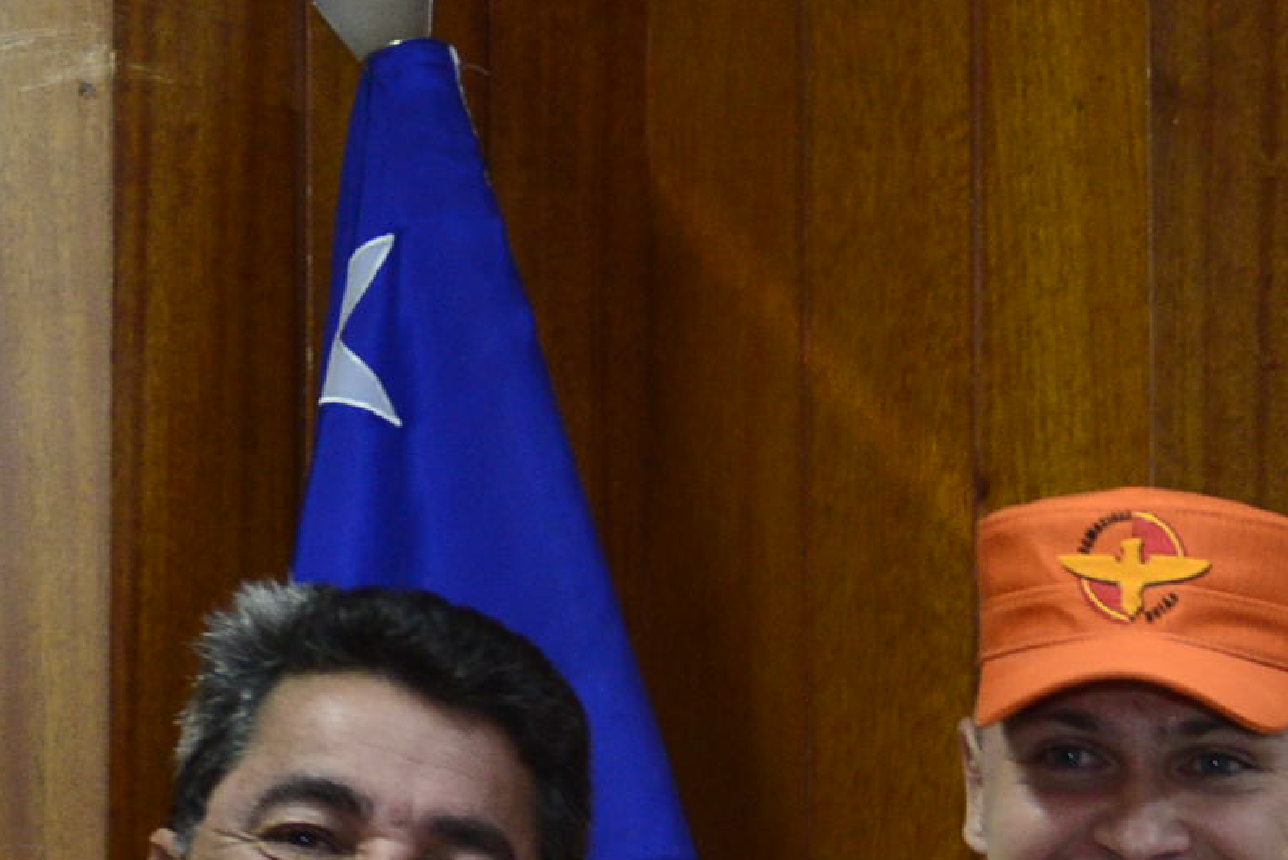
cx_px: 1884
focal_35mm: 208
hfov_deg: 9.6
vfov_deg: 6.5
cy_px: 1485
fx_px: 7446
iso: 2000
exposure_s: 1/125
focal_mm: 55
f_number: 4
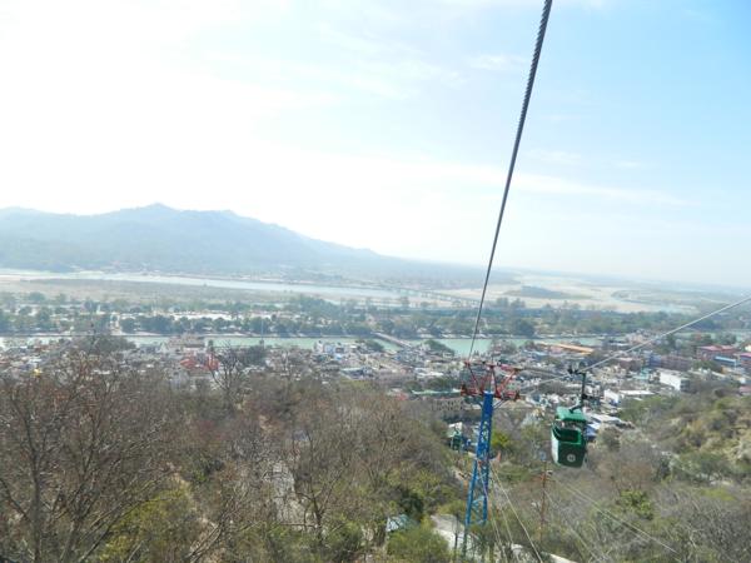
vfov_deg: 54.9
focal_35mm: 25
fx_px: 542
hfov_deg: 69.4
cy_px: 282
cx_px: 376
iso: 80
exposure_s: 1/125
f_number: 8.7
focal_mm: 4.5
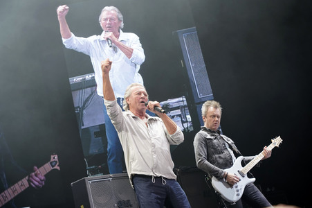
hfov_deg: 32.4
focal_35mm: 62
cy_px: 104
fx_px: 537
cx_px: 156
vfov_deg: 21.9
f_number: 5
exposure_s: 1/160
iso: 640
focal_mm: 62
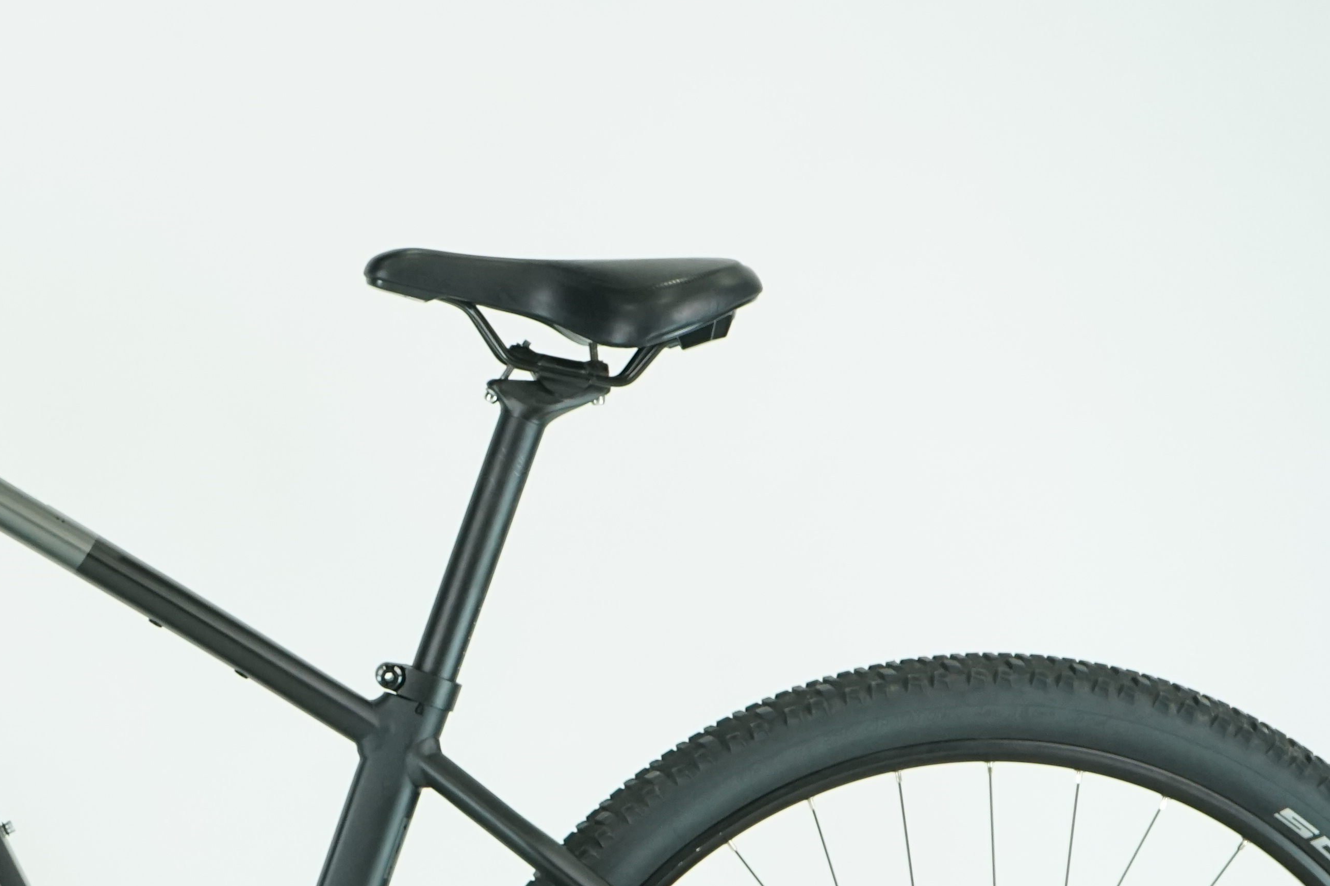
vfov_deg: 11.2
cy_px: 827
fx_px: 4470
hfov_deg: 16.6
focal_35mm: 121
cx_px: 63
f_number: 5.6
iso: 1600
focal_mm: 52
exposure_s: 1/200
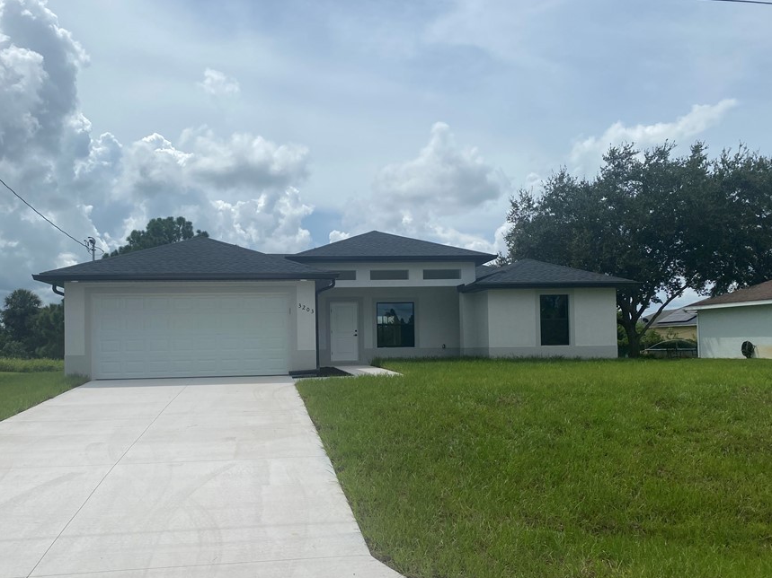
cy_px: 329
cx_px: 330
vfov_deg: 45.3
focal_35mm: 31
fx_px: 691
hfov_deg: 58.1
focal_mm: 4.25
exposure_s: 1/8197
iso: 32
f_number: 1.8
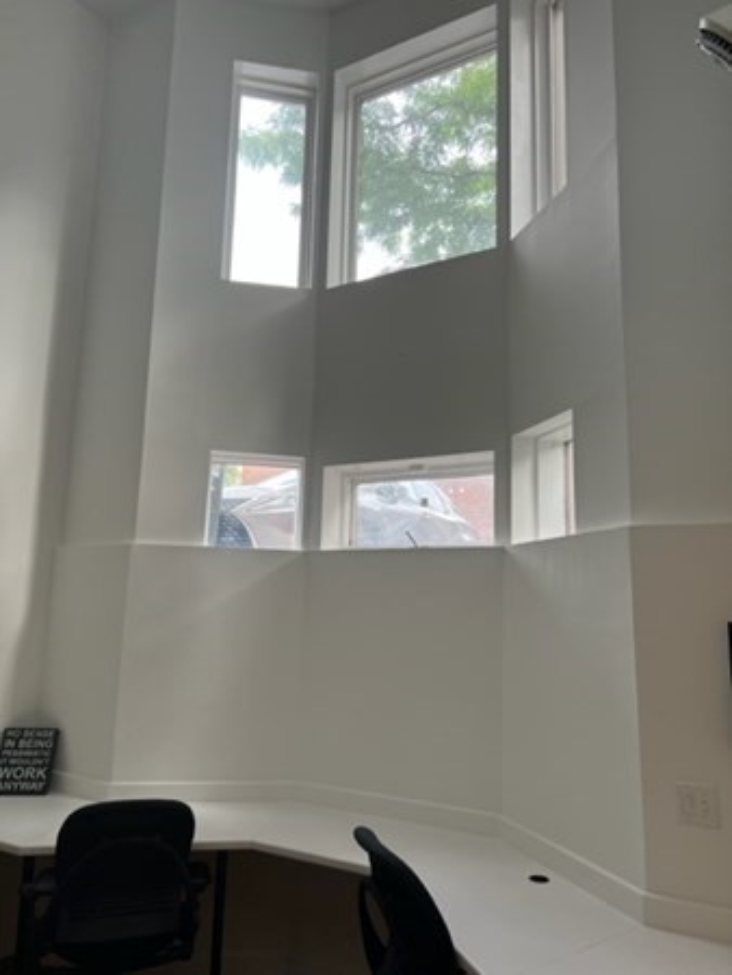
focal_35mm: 26
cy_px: 488
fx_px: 732
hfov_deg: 53.1
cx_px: 366
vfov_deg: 67.3
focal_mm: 5.7
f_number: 1.5
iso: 50
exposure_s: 1/161
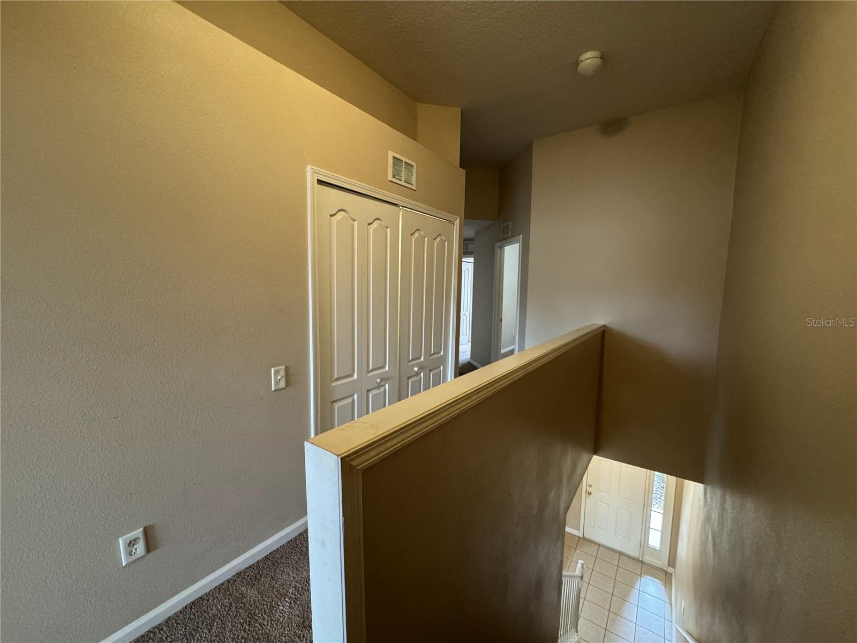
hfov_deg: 102.1
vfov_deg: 85.7
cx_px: 428
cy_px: 322
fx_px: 347
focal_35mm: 14
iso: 640
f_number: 2.2
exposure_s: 1/60
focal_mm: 2.22
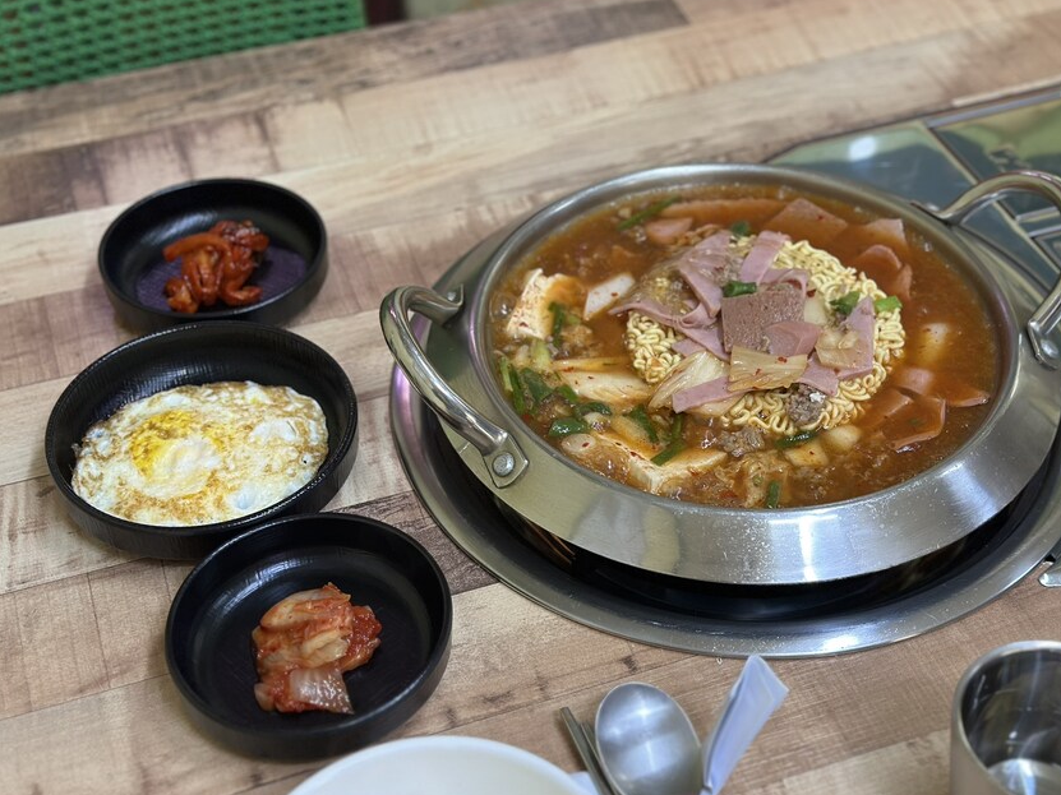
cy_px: 396
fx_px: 1594
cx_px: 572
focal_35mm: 52
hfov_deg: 36.8
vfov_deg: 28.0
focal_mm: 6.86
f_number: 1.78
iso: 160
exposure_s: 1/120
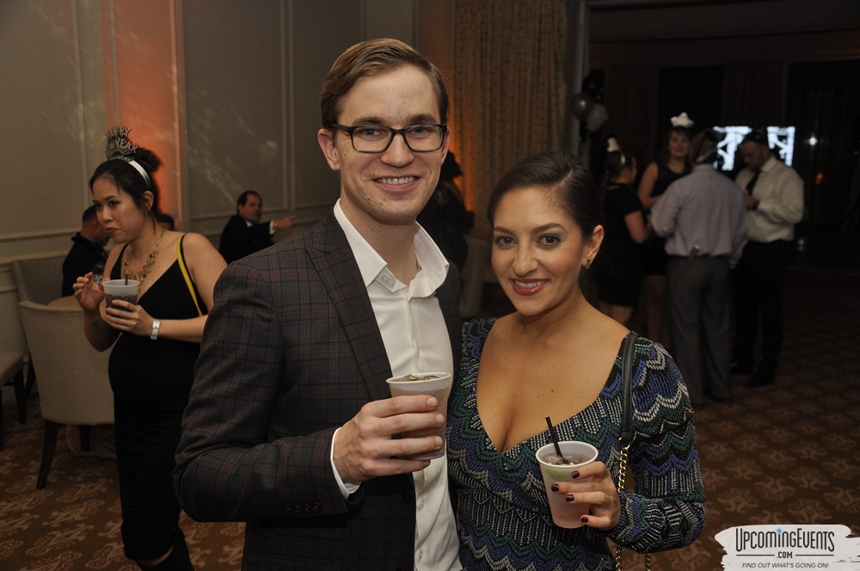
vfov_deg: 35.4
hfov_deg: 51.3
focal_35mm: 38
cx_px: 430
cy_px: 286
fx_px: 895
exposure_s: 1/60
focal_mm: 25
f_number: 5
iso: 400
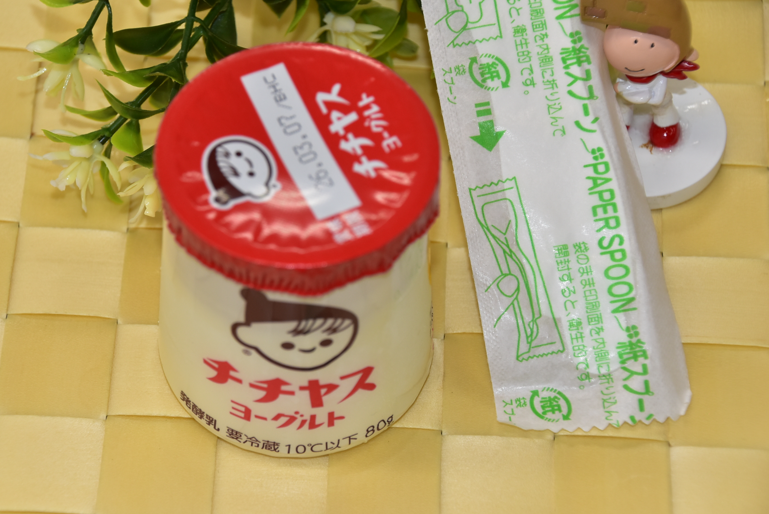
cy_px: 246
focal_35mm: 152
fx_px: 3250
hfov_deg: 13.5
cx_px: 349
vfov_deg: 9.0
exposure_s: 1/80
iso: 400
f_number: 5.6
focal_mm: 92
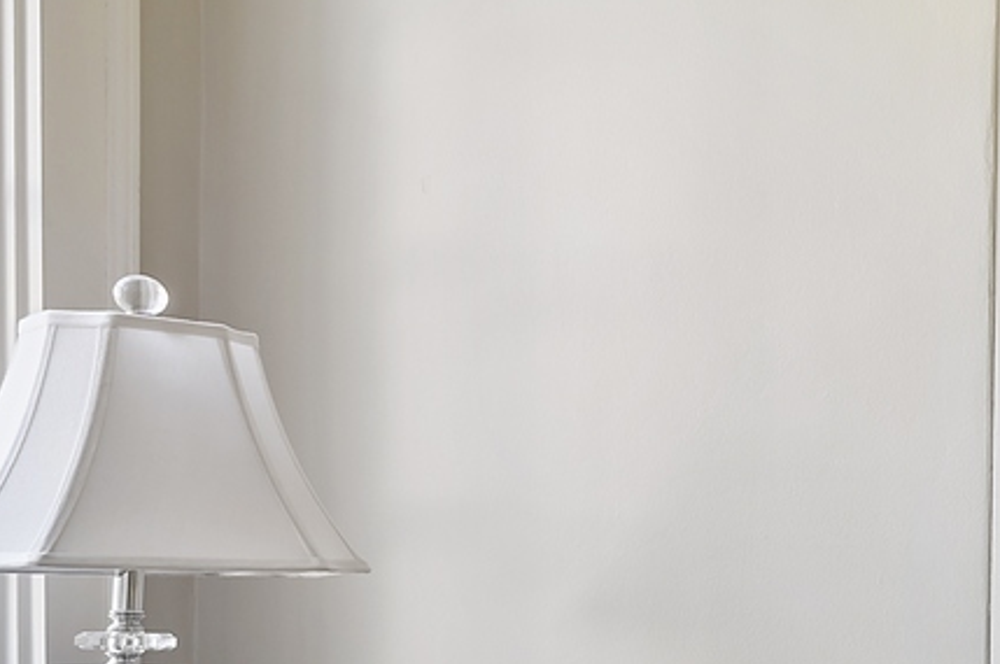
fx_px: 1471
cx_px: 1514
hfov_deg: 26.6
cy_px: 650
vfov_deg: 24.4
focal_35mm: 53
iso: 200
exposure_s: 1/1.43
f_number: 8
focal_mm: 14
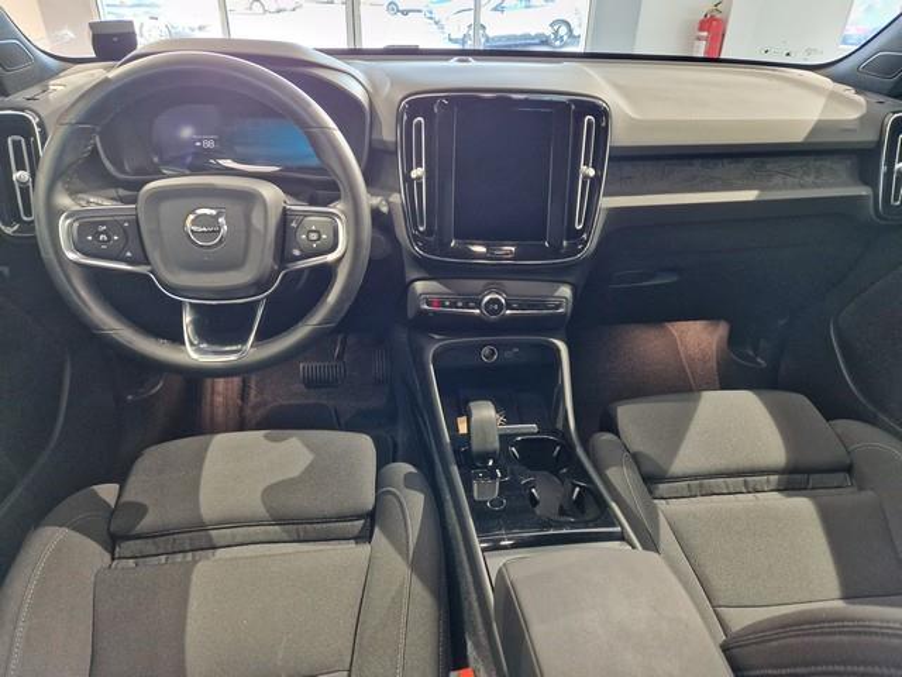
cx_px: 451
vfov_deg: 58.9
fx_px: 599
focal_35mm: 23
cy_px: 338
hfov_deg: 73.9
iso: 800
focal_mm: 5.4
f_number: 1.8
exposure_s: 1/50
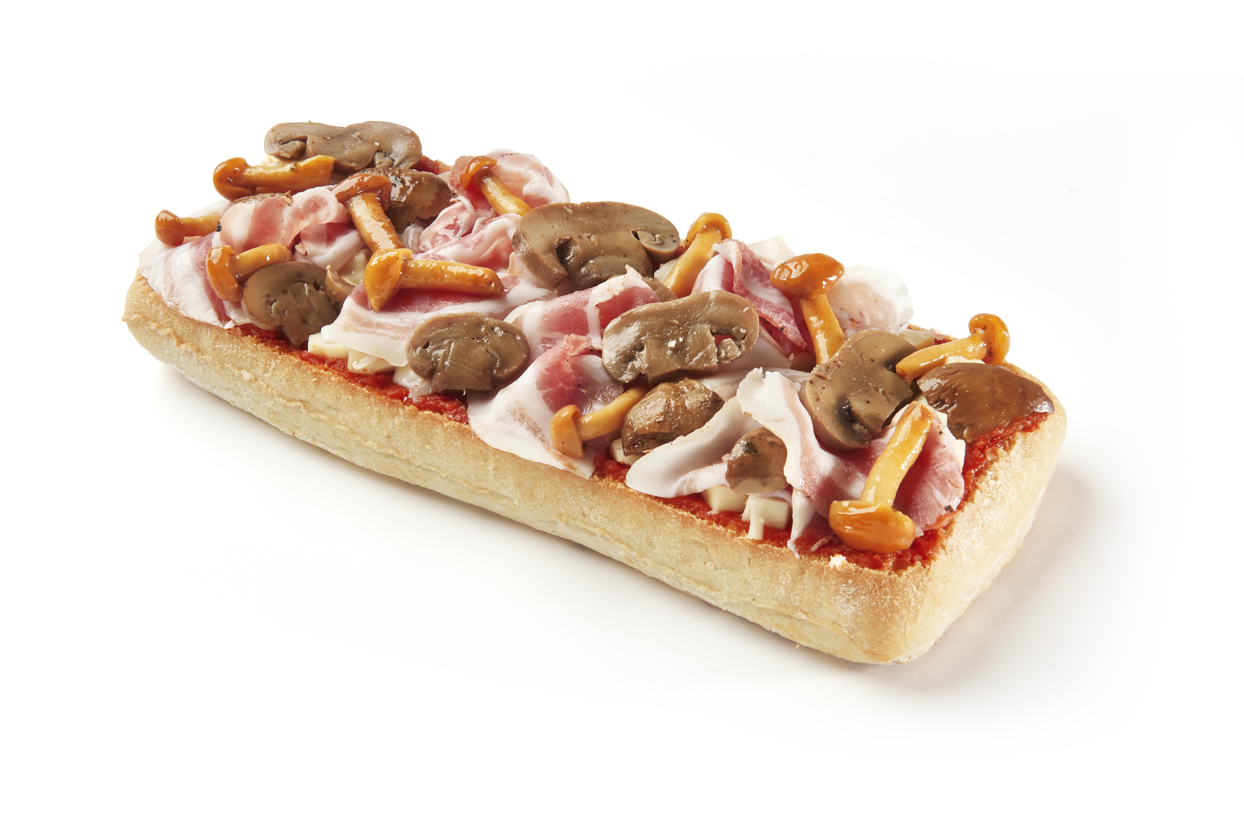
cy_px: 414
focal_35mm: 57
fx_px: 1970
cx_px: 622
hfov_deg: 35.1
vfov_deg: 23.8
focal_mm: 38
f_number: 18
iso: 100
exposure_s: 1/200
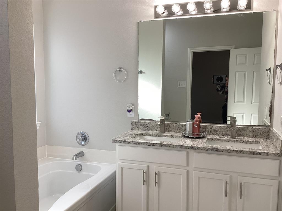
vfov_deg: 45.4
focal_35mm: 31
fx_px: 253
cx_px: 141
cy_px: 106
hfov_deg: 58.4
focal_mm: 3.3
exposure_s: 1/60
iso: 64
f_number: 2.4
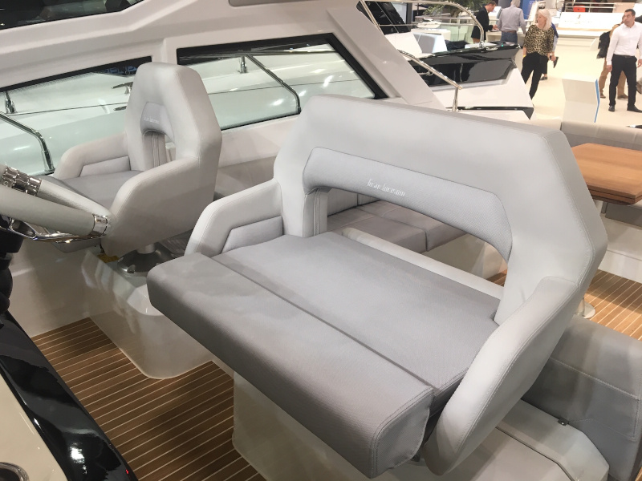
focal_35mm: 29
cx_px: 321
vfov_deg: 48.2
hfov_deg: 61.7
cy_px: 240
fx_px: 538
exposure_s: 1/33
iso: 40
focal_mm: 4.15
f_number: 2.2
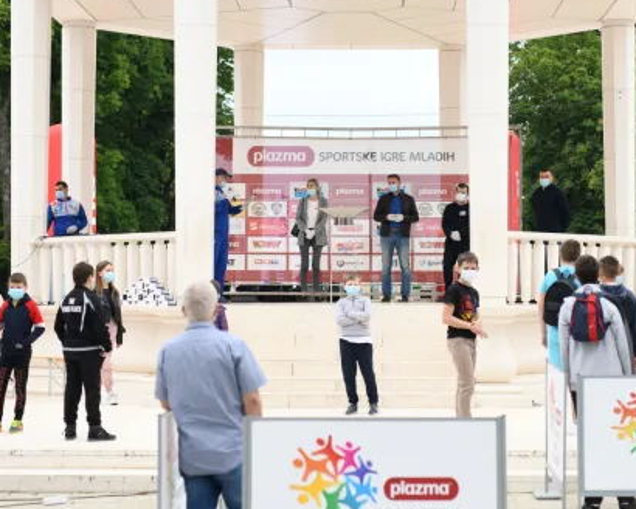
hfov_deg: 22.0
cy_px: 198
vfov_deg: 17.6
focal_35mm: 87
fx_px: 1638
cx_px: 365
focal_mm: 50
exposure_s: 1/1250
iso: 125
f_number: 2.5
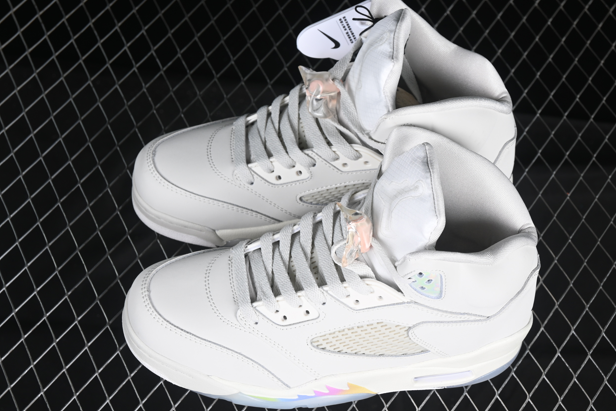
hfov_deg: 24.2
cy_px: 210
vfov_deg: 16.3
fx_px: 1437
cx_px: 344
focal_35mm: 84
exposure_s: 1/80
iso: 160
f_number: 7.1
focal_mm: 50
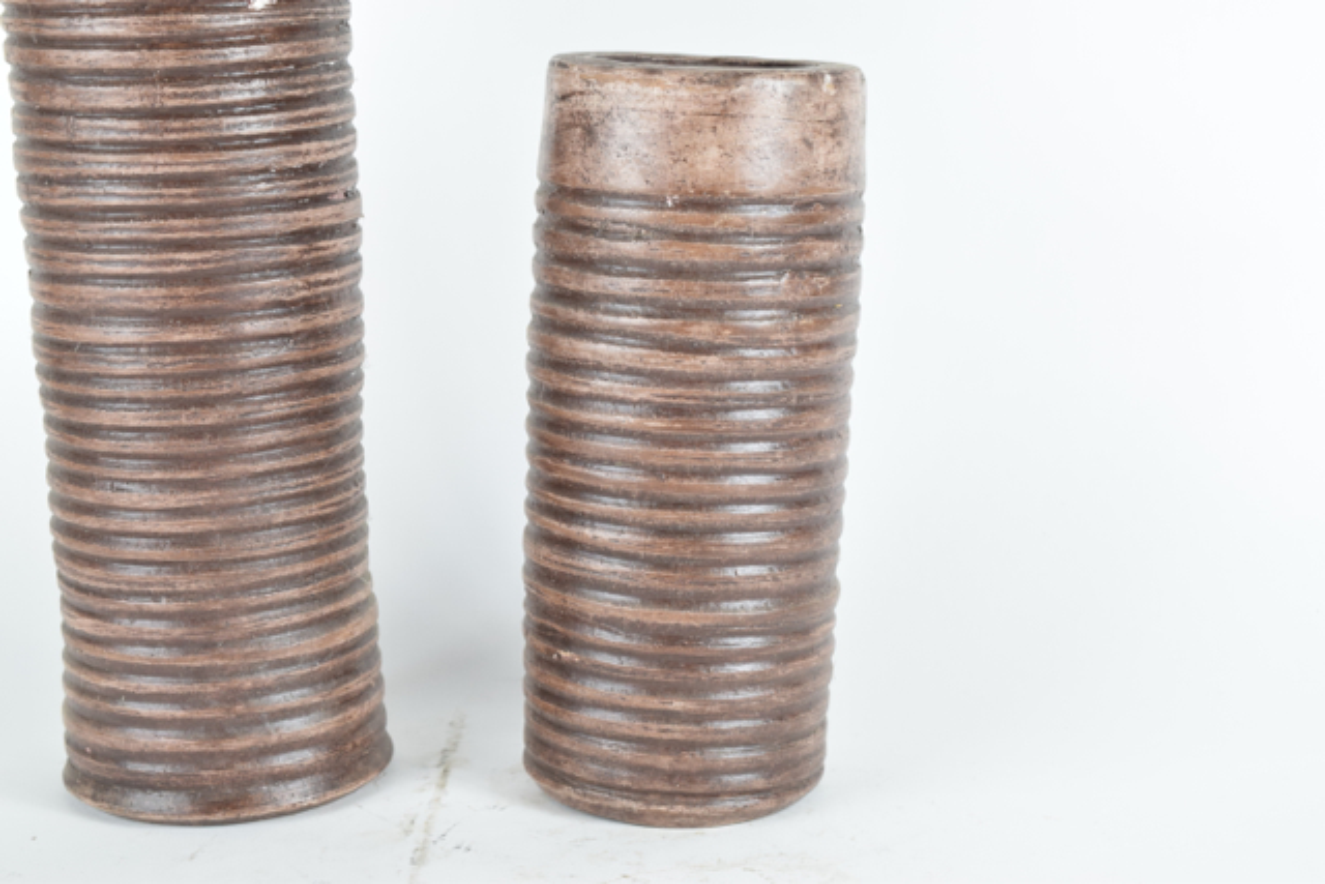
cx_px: 662
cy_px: 442
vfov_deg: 18.9
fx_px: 2650
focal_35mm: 72
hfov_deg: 28.1
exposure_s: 1/125
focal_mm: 48
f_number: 8
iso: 800
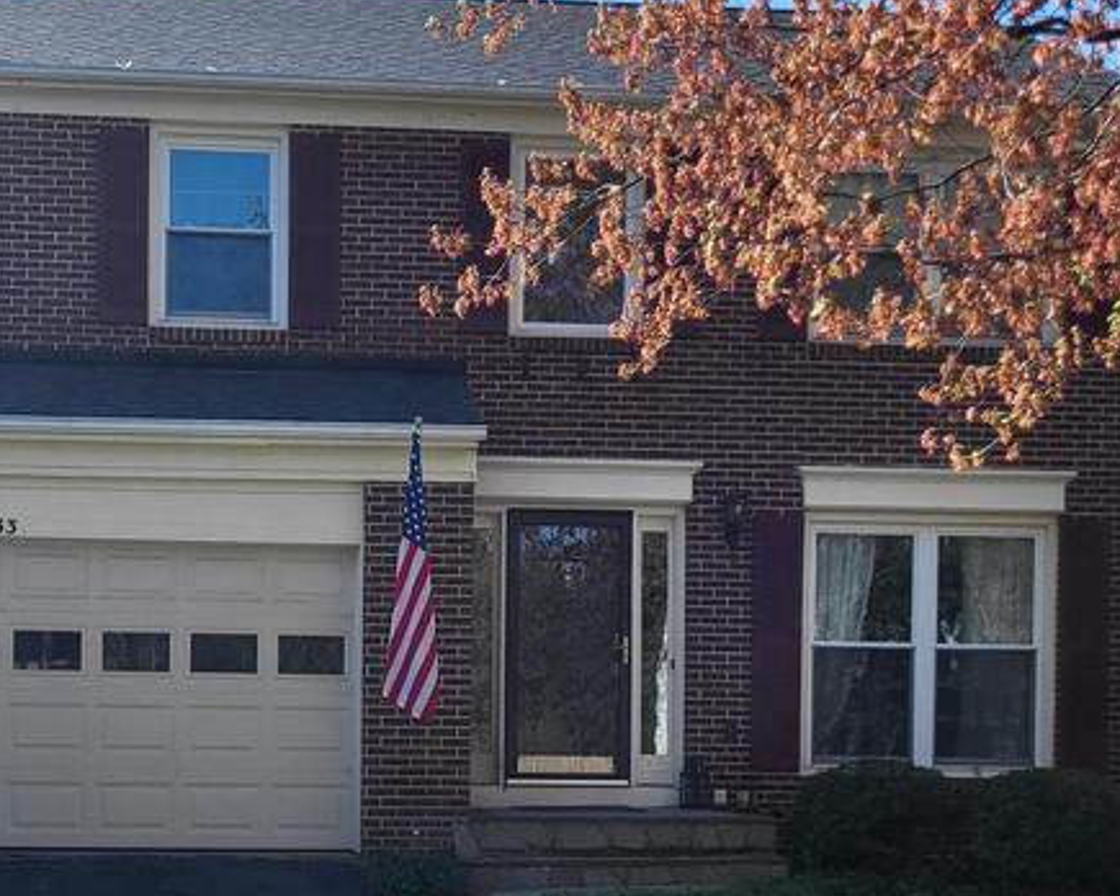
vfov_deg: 23.8
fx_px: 2088
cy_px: 742
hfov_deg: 29.9
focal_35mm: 63
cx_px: 415
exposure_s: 1/1559
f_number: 1.8
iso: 40
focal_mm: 5.4
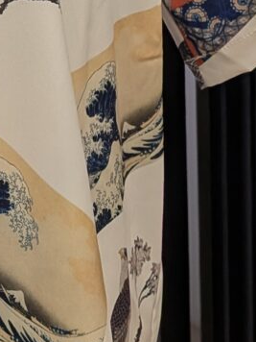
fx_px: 1134
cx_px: -69
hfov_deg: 12.5
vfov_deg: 16.6
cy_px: -42
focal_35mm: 115
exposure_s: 1/100
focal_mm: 4.53
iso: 27
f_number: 1.7
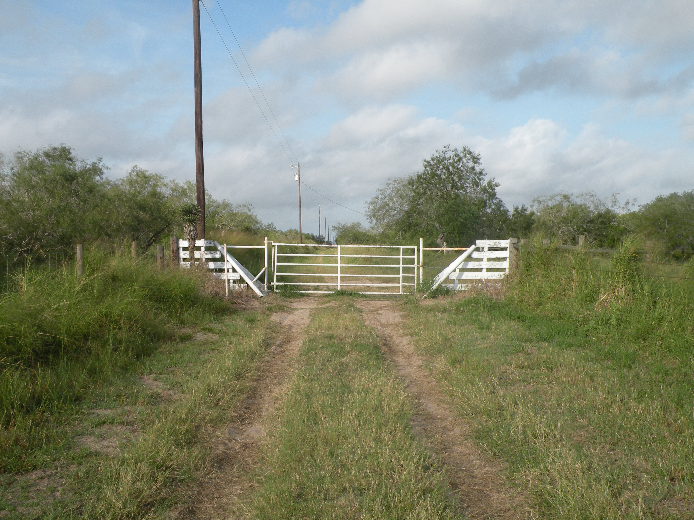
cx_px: 347
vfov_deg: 34.3
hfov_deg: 44.8
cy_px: 260
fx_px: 842
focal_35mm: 42
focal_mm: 7.4
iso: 64
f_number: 6.3
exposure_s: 1/242
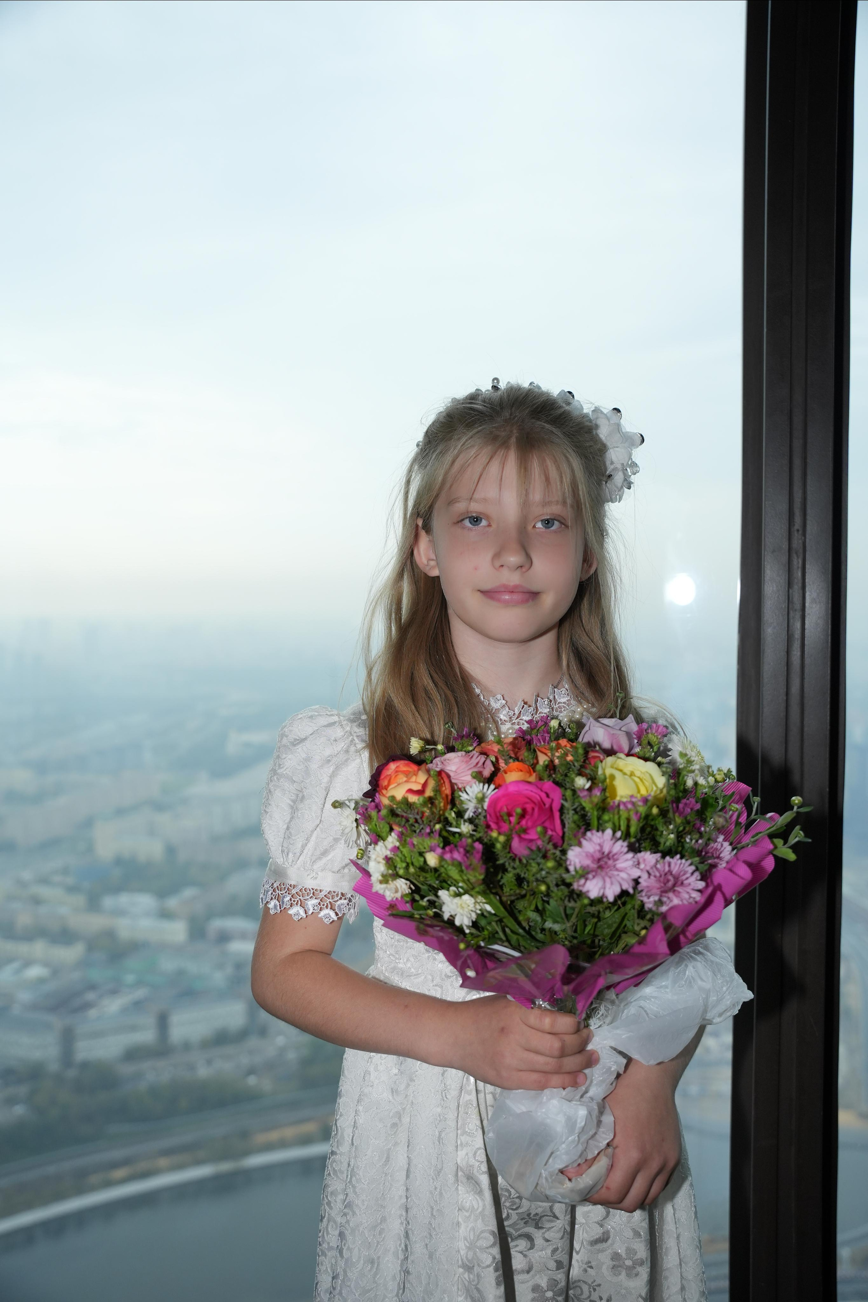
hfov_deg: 38.2
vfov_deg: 54.8
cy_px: 651
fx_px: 1255
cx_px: 434
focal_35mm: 35
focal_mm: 34.7
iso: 800
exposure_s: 1/2000
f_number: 4
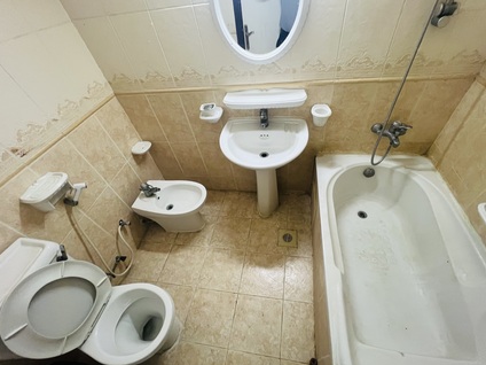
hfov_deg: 102.0
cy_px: 188
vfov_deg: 85.7
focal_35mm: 14
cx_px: 253
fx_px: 197
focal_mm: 1.57
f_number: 1.8
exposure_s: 1/50
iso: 640
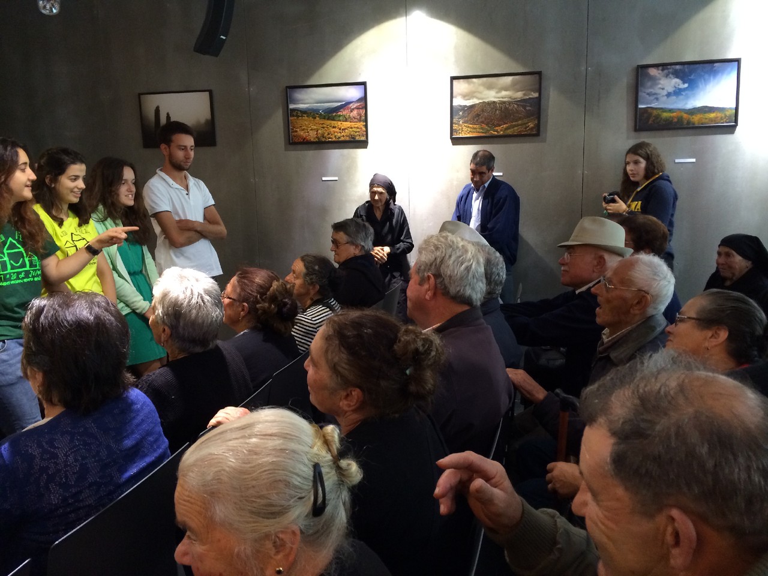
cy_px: 288
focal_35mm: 30
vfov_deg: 46.8
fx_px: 666
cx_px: 384
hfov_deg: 60.0
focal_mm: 4.12
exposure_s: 1/30
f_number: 2.2
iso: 200
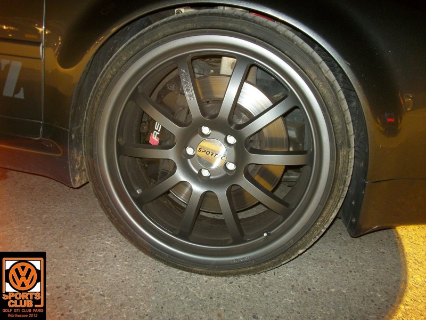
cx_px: 213
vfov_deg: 41.8
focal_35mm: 34
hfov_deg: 54.0
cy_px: 160
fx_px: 418
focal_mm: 5.7
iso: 141
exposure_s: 2
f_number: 2.9
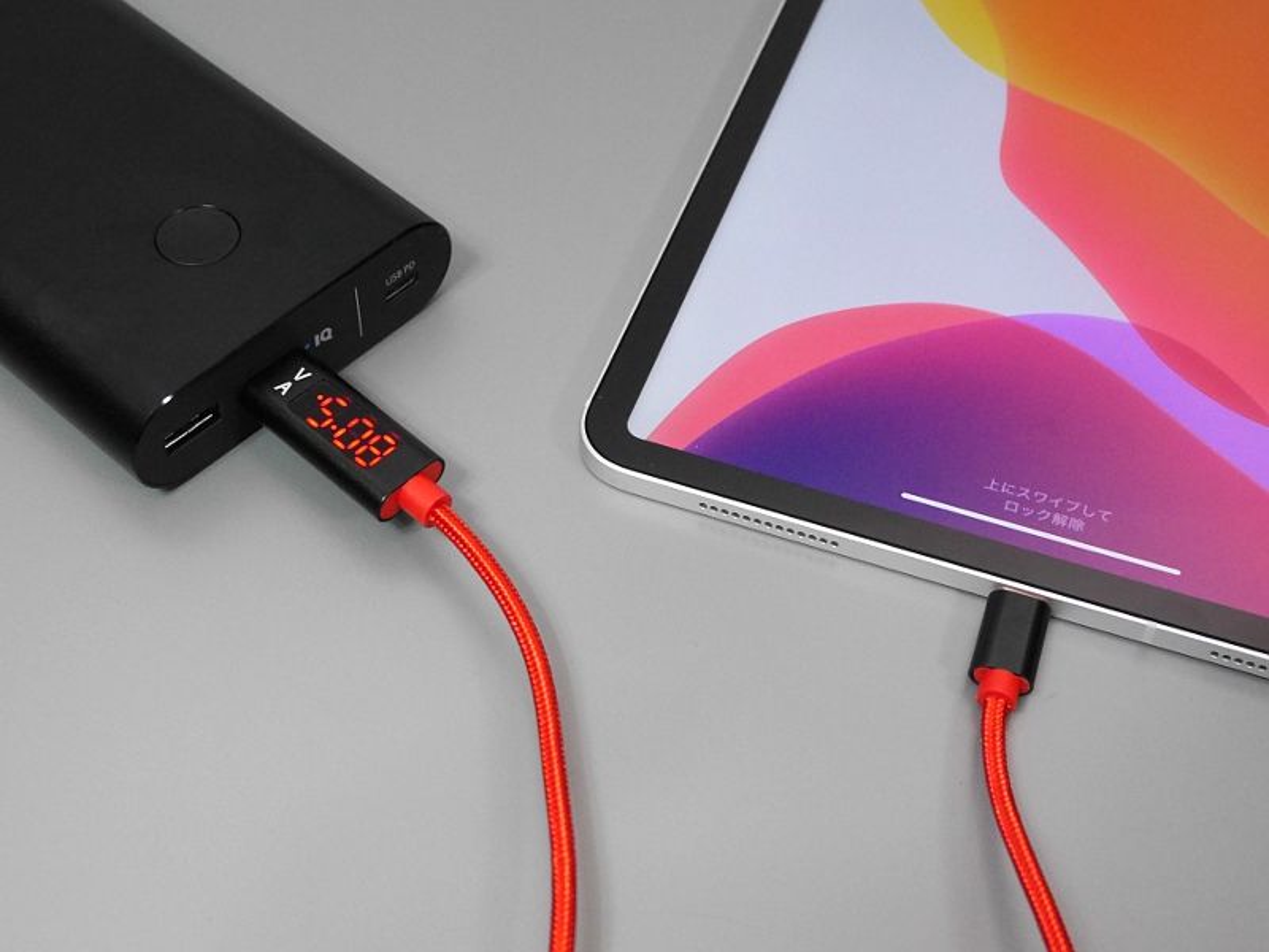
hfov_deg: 42.9
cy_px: 476
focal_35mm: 44
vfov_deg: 32.9
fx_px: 1613
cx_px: 634
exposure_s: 1/60
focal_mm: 22
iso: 1600
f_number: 4.6
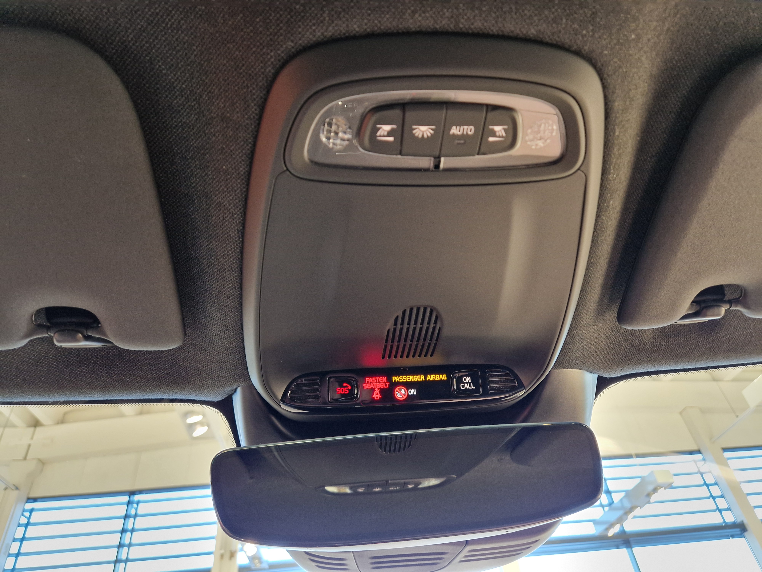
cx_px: 381
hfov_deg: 73.9
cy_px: 286
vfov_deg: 58.9
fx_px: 506
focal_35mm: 23
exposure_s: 1/25
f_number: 1.8
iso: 640
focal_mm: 5.4
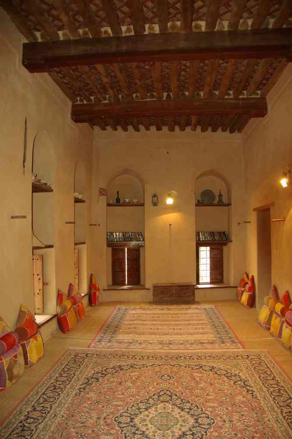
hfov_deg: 47.8
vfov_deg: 67.4
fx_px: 329
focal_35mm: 27
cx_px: 146
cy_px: 220
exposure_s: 1/30
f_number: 4
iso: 200
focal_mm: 18
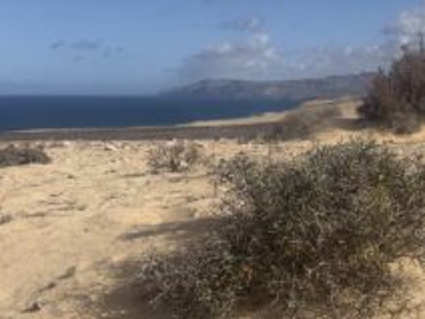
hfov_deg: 36.1
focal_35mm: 49
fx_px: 602
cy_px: 267
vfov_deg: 28.9
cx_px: 397
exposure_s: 1/8000
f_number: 1.5
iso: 50
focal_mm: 5.7
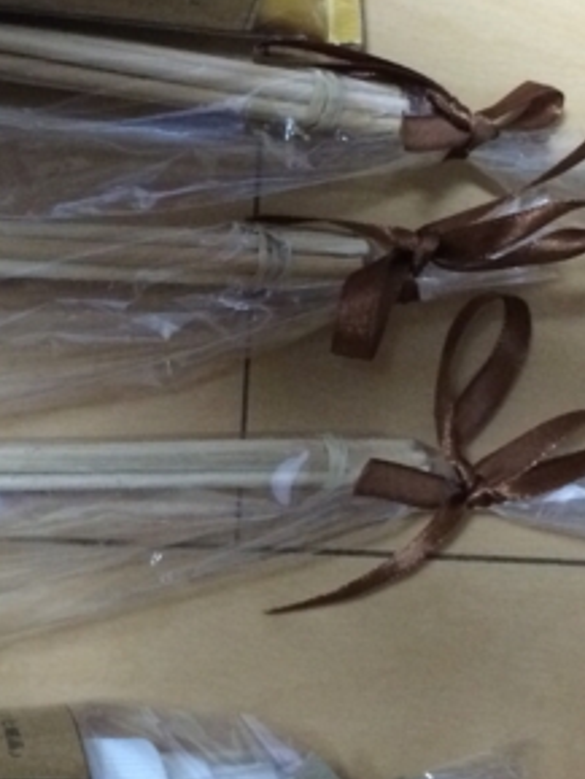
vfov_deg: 23.5
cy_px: 291
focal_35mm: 83
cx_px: 8
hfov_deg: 17.4
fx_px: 1869
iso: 320
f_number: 2.2
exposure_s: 1/20
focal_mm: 4.12
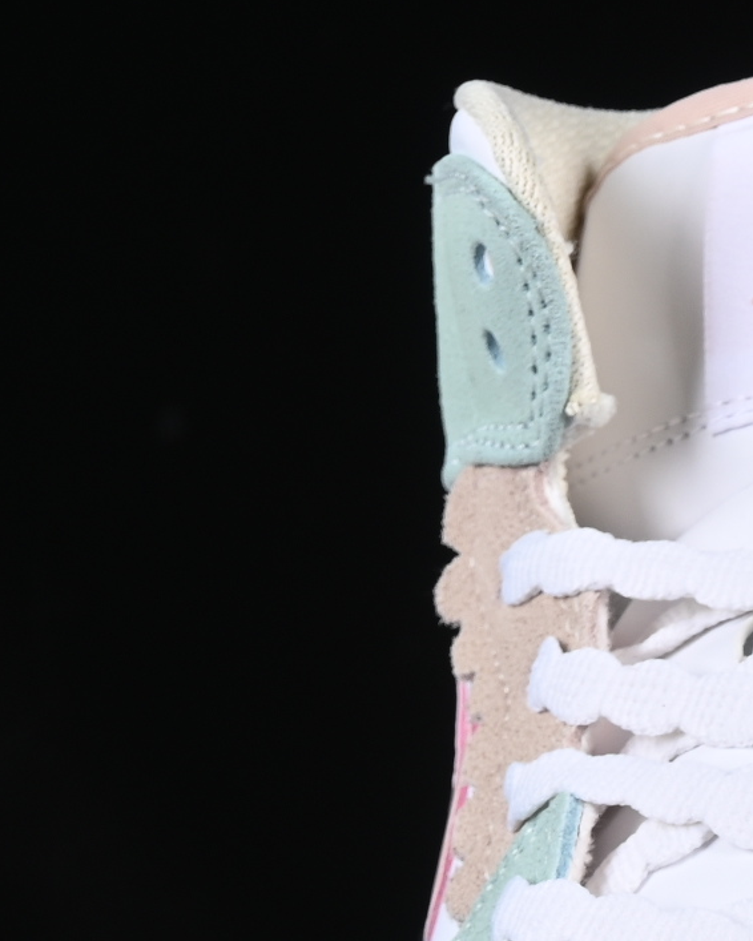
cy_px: 1197
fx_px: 7713
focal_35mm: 277
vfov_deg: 6.9
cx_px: 1155
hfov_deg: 5.5
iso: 160
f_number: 8
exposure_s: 1/80
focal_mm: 50
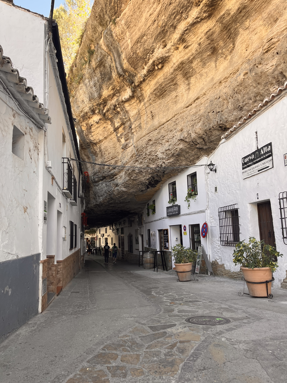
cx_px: 144
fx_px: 287
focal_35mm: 26
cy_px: 192
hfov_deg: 53.1
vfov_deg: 67.3
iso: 40
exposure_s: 1/223
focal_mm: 5.1
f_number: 1.6
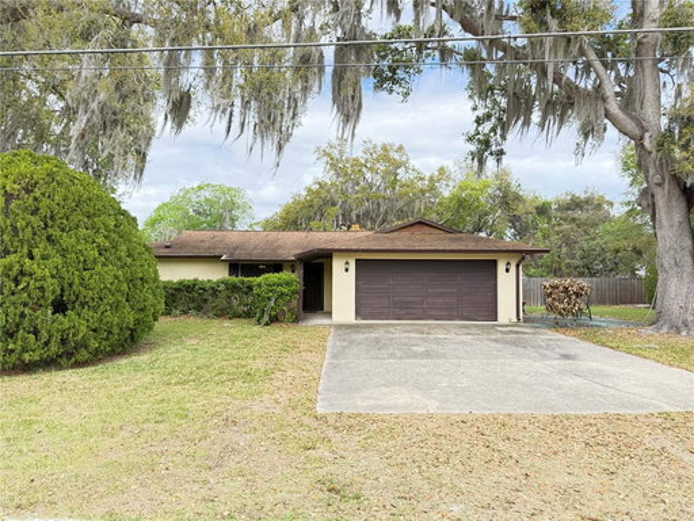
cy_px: 260
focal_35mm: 24
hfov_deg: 71.6
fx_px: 481
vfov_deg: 56.8
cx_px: 347
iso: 100
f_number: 1.78
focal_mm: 6.76
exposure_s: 1/840
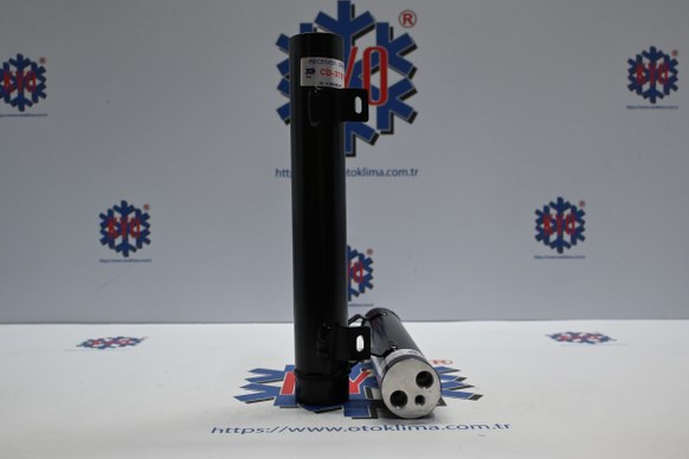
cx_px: 336
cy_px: 232
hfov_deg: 54.7
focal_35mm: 35
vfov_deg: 38.1
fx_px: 665
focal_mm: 22.5
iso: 640
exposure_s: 1/125
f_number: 4
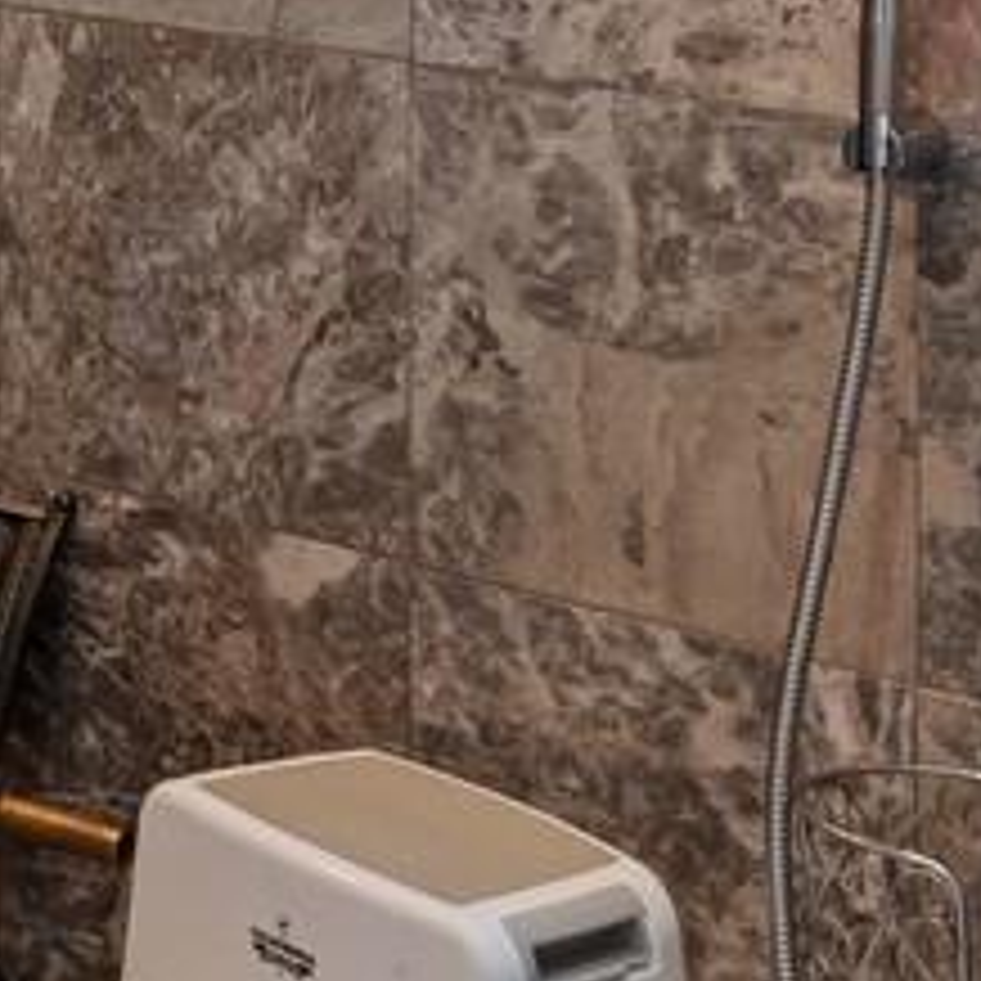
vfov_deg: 14.4
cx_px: -868
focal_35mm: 112
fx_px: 3591
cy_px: -542
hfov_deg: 13.7
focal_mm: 14
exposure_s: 1/2.5
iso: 200
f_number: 10
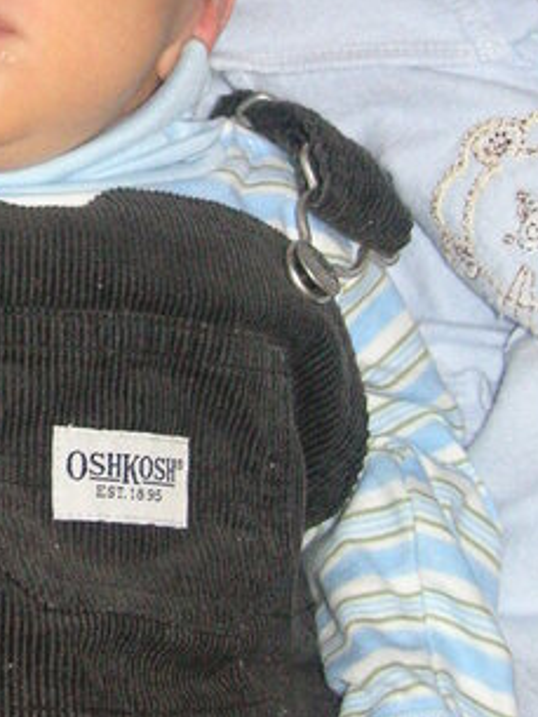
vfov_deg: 20.0
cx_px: -5
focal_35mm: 97
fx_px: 2009
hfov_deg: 15.0
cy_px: 165
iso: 160
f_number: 2.8
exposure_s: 1/45
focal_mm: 6.1
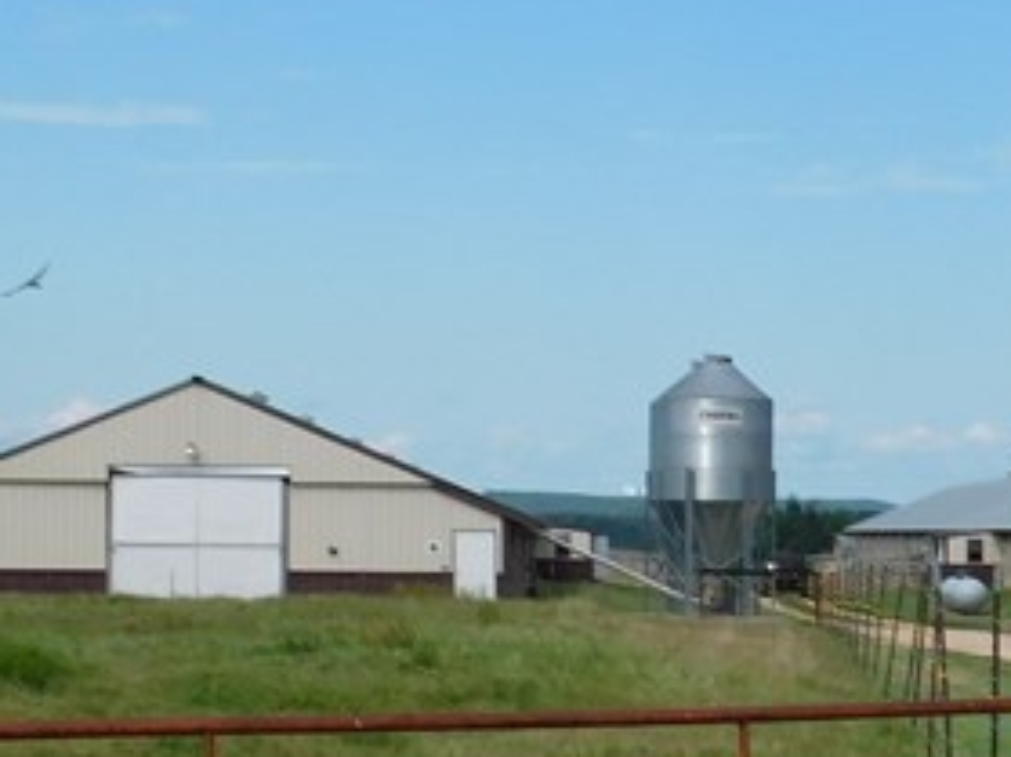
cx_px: 1178
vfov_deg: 11.2
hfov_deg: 14.5
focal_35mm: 132
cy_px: 645
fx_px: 3854
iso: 125
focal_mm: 6.3
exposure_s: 1/500
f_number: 7
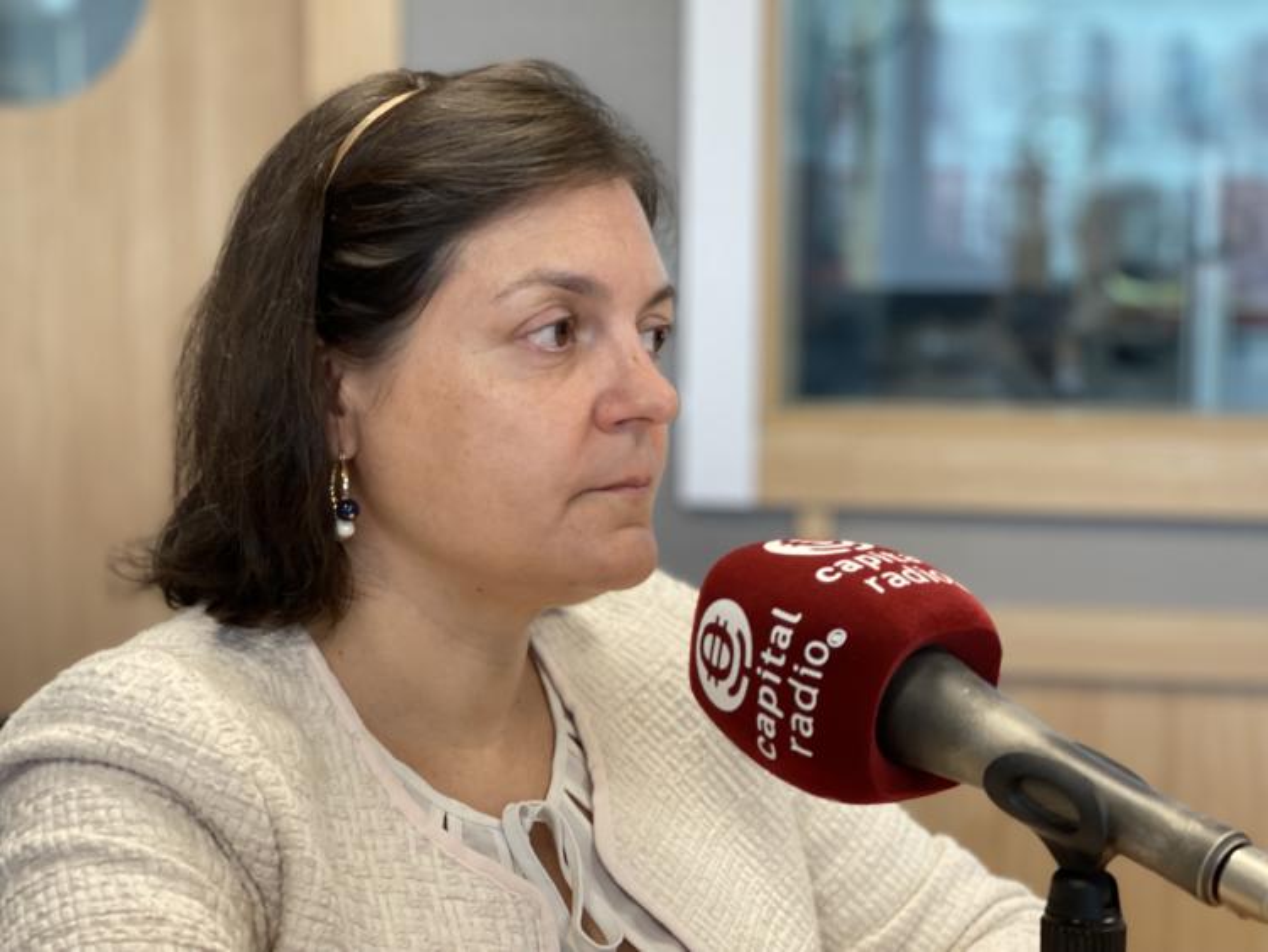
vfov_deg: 22.9
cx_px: 634
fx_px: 2345
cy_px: 476
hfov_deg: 30.3
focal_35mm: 64
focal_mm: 7.5
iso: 250
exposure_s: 1/100
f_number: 2.2
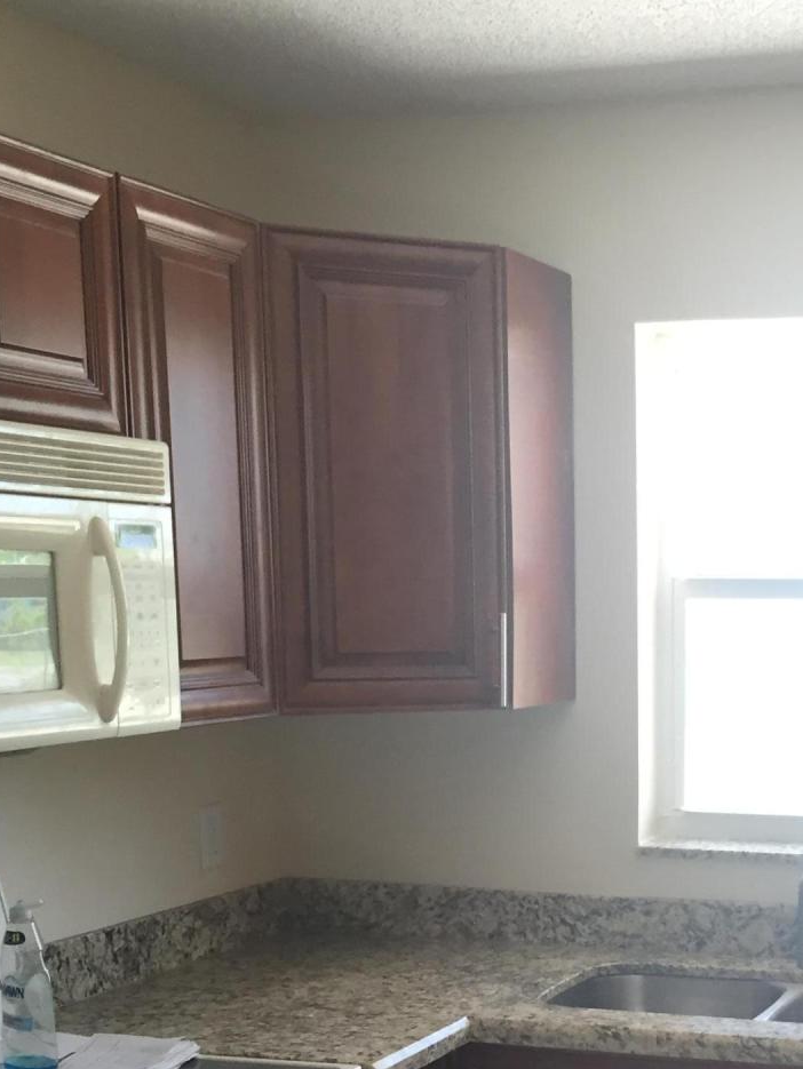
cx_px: 700
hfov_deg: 23.1
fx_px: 1916
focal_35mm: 62
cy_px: 896
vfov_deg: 30.2
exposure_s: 1/30
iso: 40
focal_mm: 4.15
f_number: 2.2
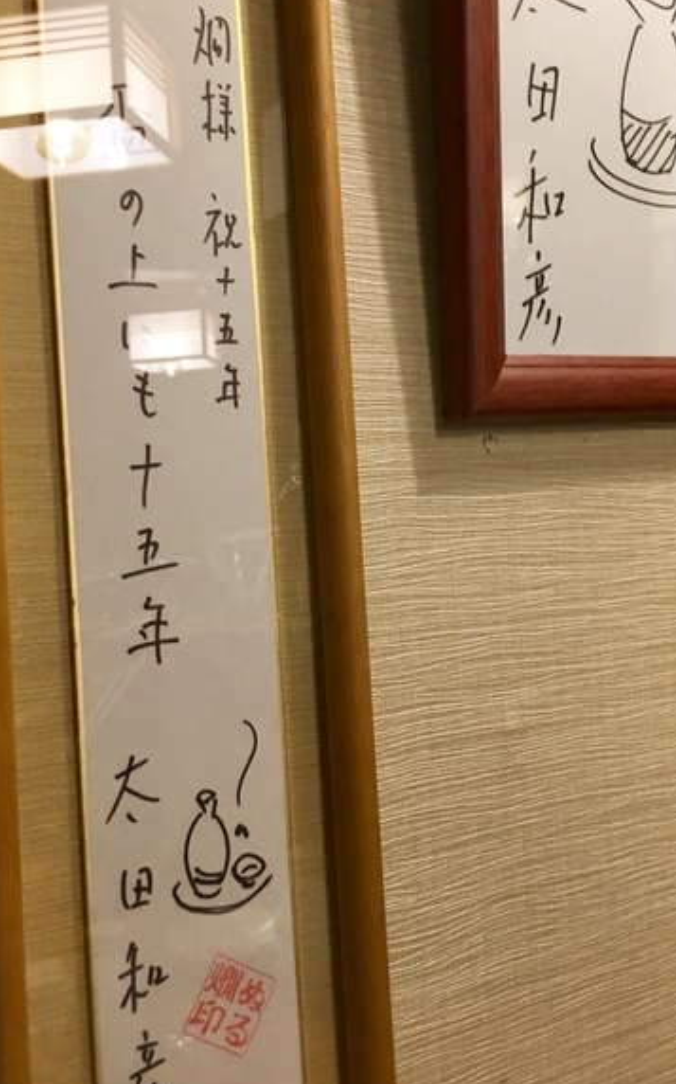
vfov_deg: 46.0
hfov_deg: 29.8
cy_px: 445
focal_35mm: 43
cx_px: 409
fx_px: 1269
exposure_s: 1/30
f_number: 2.2
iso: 80
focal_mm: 4.15
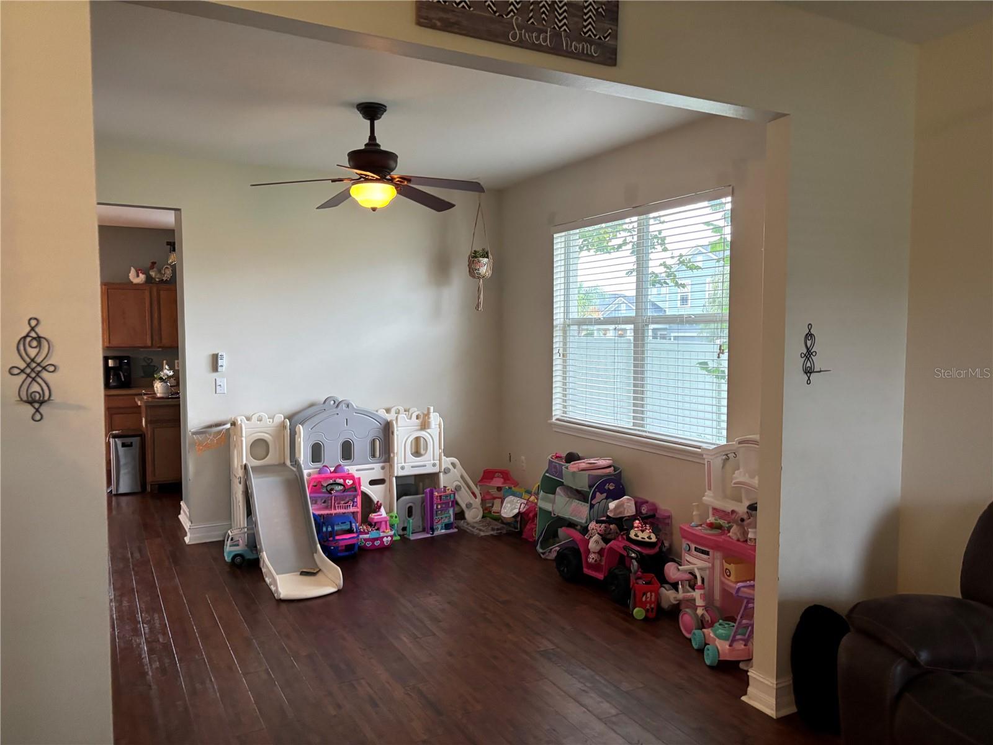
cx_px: 496
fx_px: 746
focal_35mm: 26
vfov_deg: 53.1
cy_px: 372
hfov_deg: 67.3
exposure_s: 1/60
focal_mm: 5.96
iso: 400
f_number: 1.6
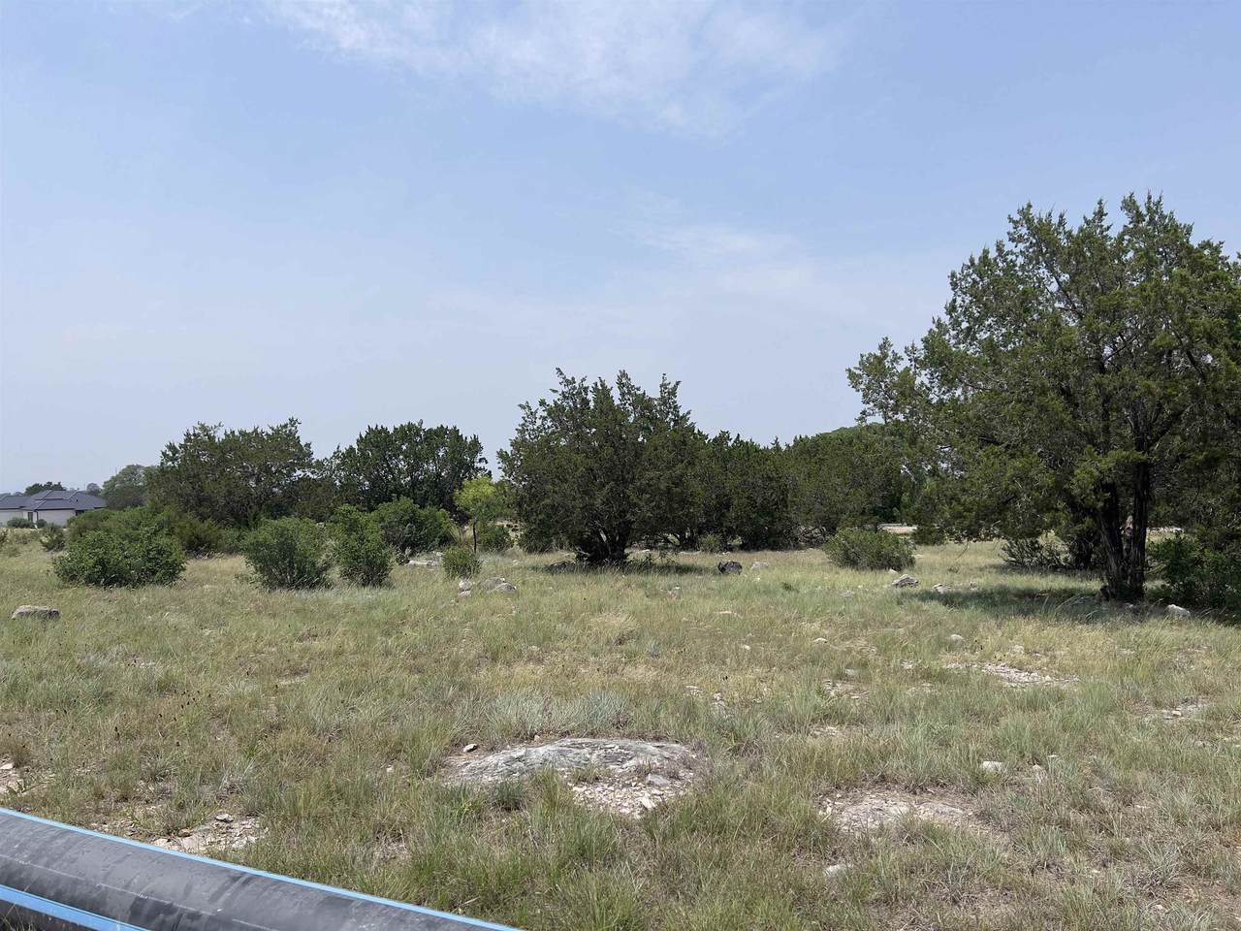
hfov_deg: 67.3
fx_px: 932
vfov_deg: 53.1
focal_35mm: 26
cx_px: 620
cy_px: 466
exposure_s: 1/5587
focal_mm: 5.7
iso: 50
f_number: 1.5
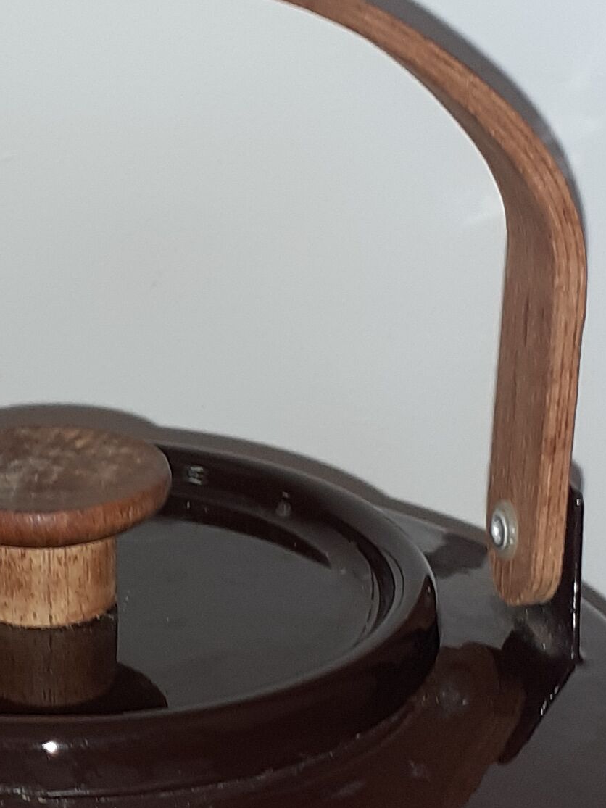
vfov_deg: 19.6
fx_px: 2335
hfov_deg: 14.7
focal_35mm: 100
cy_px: 498
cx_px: 72
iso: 250
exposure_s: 1/33
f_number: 1.9
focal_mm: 3.6
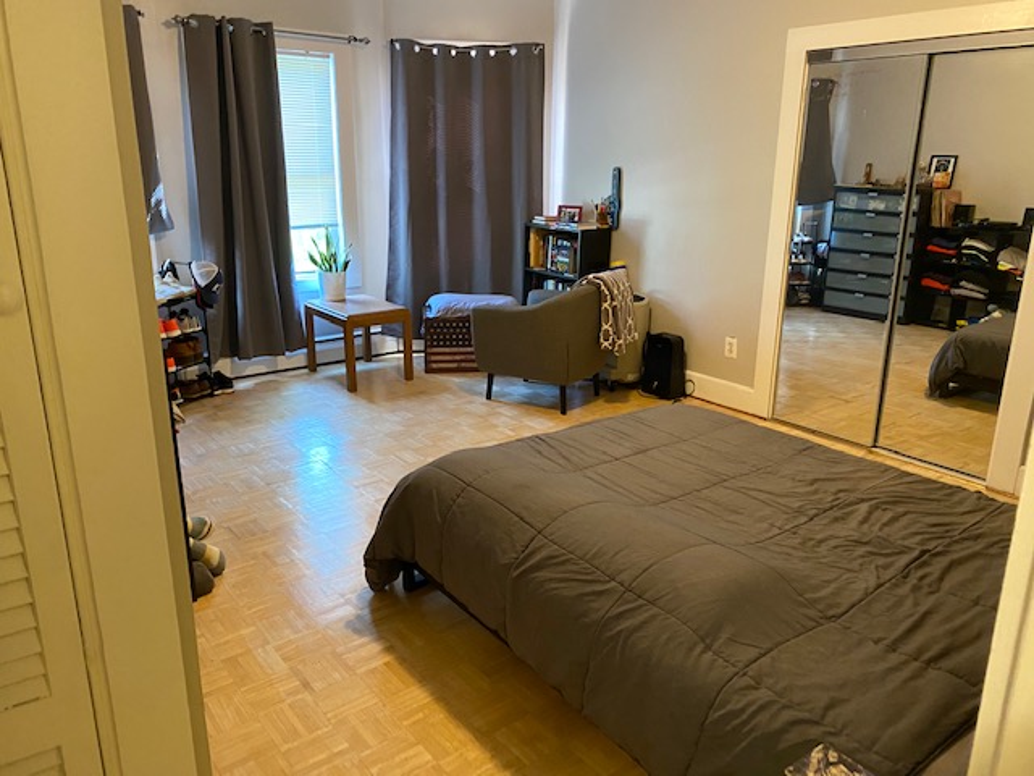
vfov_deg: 53.1
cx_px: 517
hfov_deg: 67.3
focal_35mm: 26
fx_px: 777
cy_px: 388
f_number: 1.8
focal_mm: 4.25
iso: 500
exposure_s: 1/40
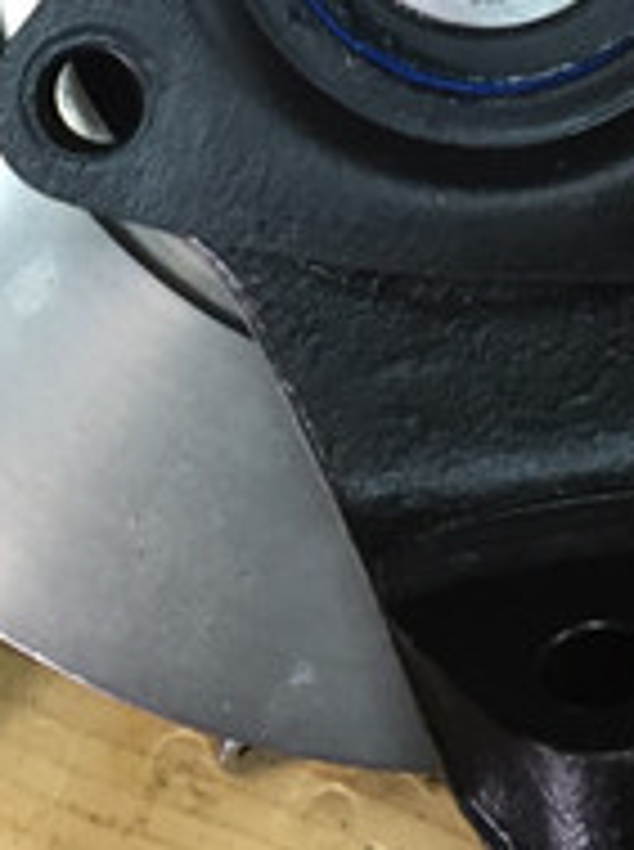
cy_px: -288
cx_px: 540
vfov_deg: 15.2
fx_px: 3014
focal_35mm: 123
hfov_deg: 11.9
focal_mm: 4.15
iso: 125
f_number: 2.2
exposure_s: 1/33
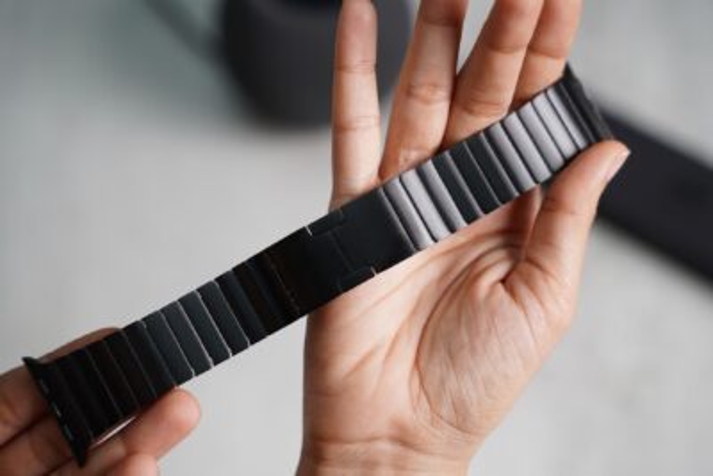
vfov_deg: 18.2
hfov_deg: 27.0
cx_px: 356
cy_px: 238
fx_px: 1486
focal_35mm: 75
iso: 800
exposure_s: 1/80
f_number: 4
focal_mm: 75
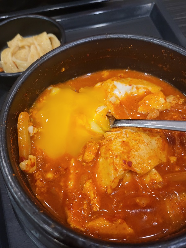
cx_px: 93
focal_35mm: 26
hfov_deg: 53.1
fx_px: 186
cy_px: 124
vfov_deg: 67.3
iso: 200
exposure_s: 1/60
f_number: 1.8
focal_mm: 4.25
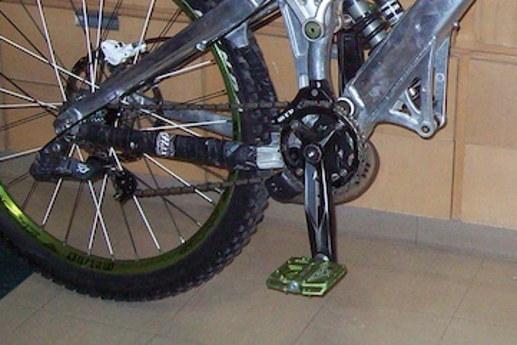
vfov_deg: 16.3
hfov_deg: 23.8
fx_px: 1192
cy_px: 64
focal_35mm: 83
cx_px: 464
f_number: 2.7
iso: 200
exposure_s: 1/64
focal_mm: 6
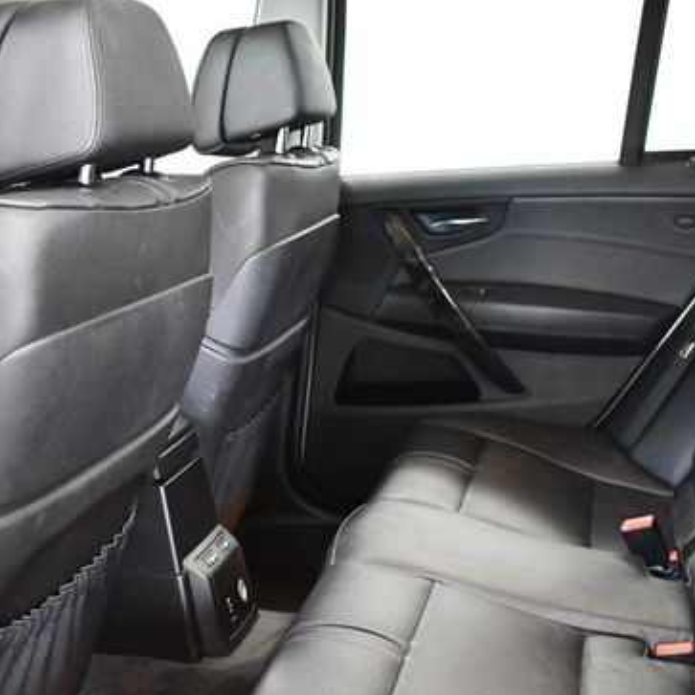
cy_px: 408
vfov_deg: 31.6
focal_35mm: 54
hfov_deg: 31.4
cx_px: 460
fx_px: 1227
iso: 3200
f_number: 3.5
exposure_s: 1/60
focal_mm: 18
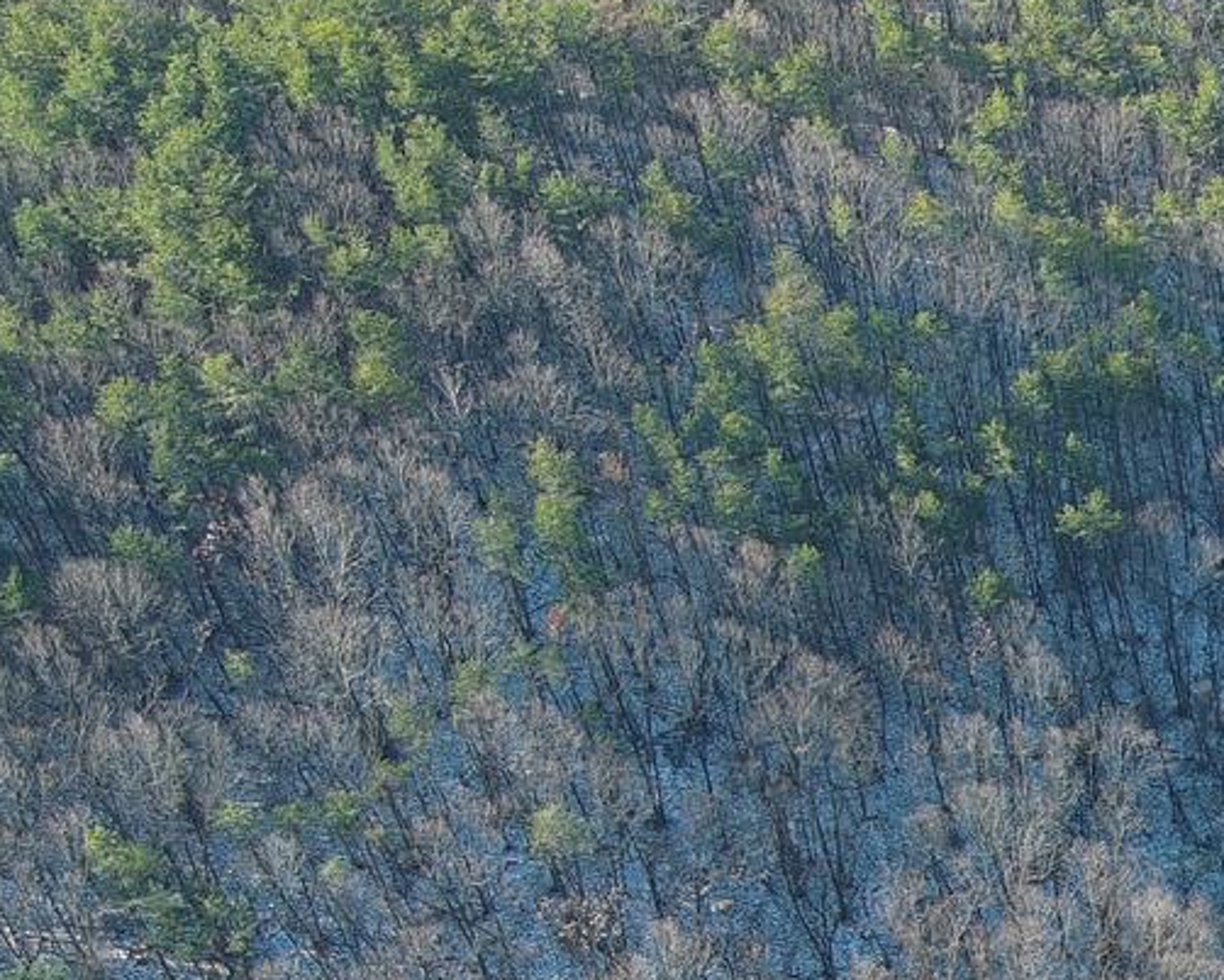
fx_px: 4023
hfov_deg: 15.5
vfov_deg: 13.2
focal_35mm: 111
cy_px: 1442
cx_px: 2019
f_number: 2.8
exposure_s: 1/235
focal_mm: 10.57
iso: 100
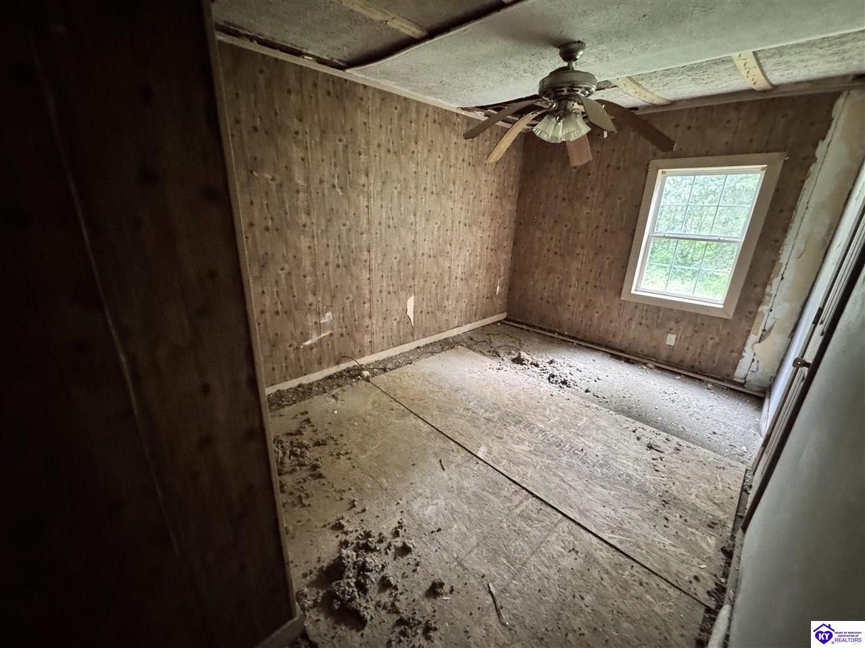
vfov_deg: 85.7
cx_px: 432
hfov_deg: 102.1
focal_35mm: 14
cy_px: 324
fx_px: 350
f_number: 2.2
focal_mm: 2.22
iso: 1600
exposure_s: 1/37
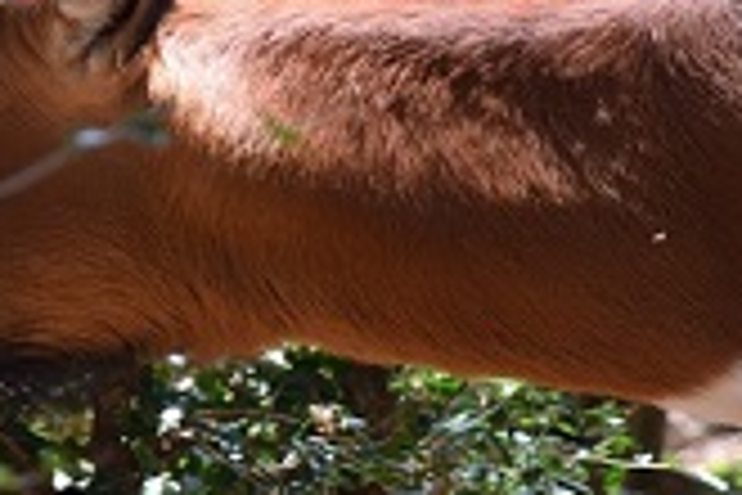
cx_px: 333
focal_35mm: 540
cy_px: 106
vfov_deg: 2.5
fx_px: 11136
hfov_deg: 3.8
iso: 560
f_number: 5.6
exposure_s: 1/250
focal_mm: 135
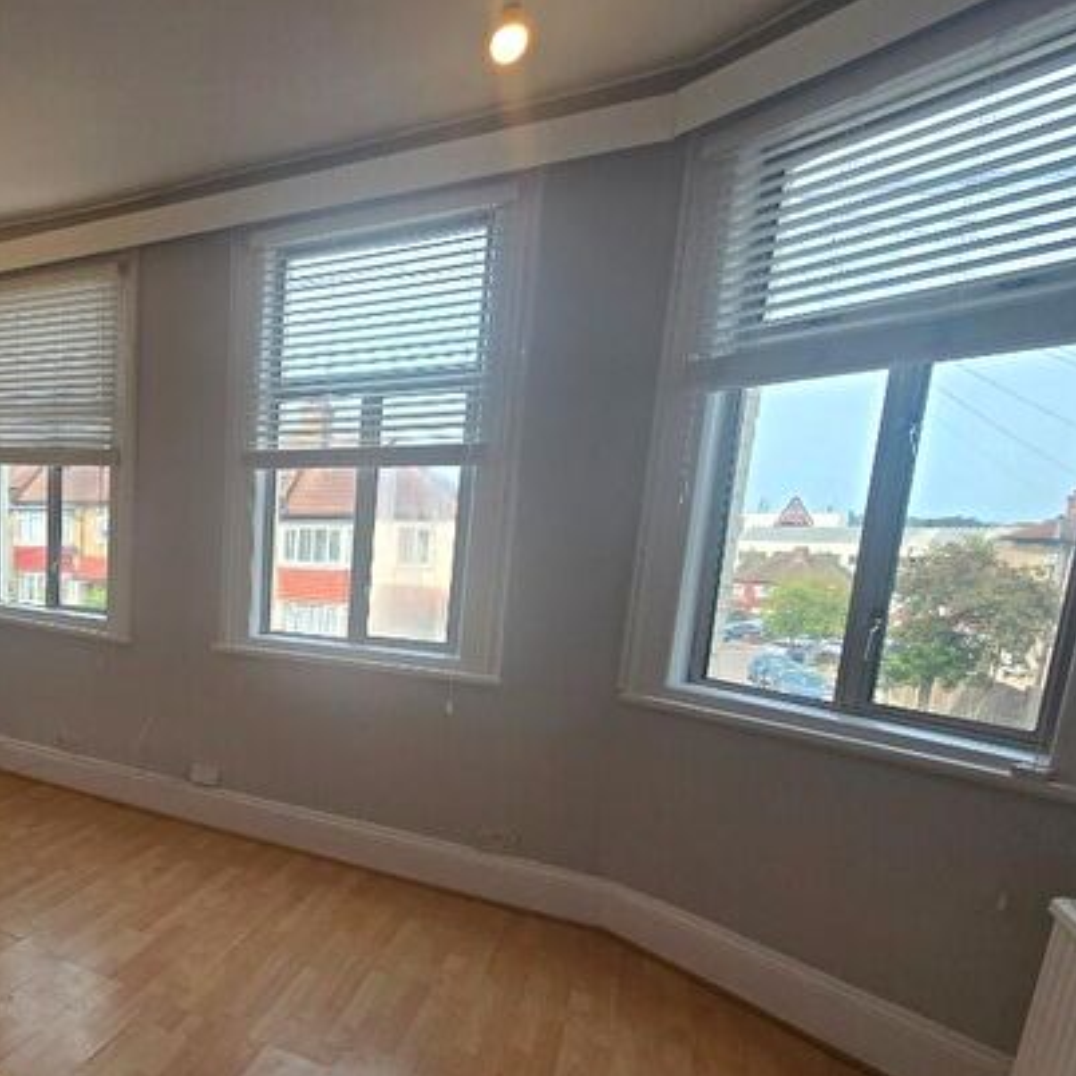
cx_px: 155
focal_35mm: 20
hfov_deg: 65.1
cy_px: 649
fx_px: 703
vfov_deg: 74.0
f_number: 2.2
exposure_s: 1/366
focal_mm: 2.2
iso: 50
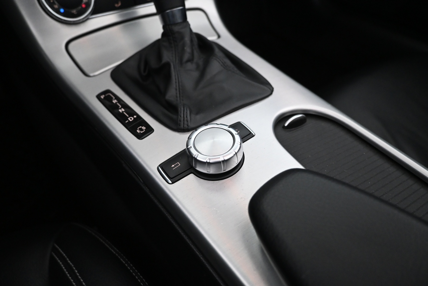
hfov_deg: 73.7
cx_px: 214
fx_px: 285
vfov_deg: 53.1
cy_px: 143
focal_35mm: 24
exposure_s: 1/60
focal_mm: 16
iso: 3600
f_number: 3.5
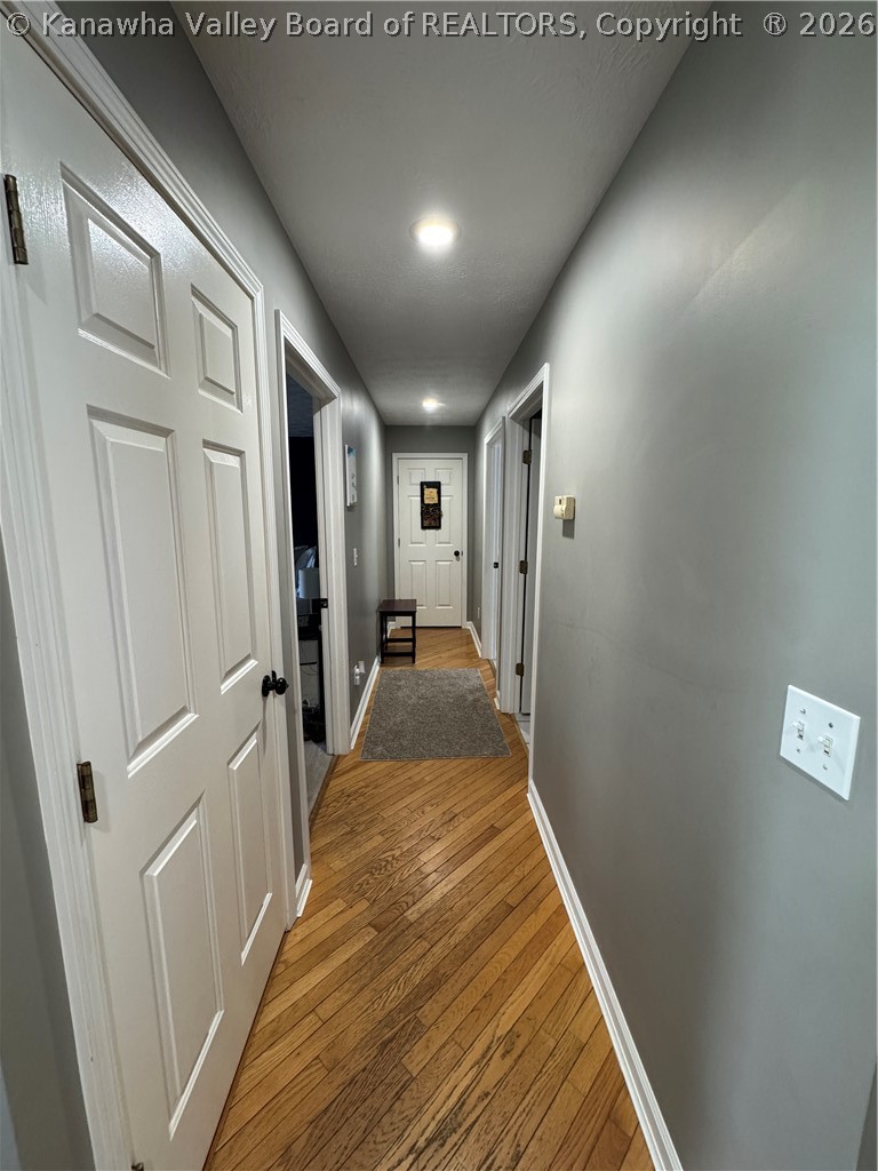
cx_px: 439
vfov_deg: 102.1
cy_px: 586
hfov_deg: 85.7
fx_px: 473
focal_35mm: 14
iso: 320
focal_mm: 2.22
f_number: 2.2
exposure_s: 1/60
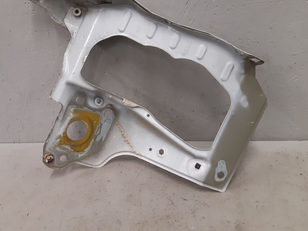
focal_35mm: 33
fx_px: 294
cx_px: 121
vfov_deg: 42.6
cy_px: 86
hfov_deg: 54.9
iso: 125
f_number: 1.7
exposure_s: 1/50
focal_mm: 3.93
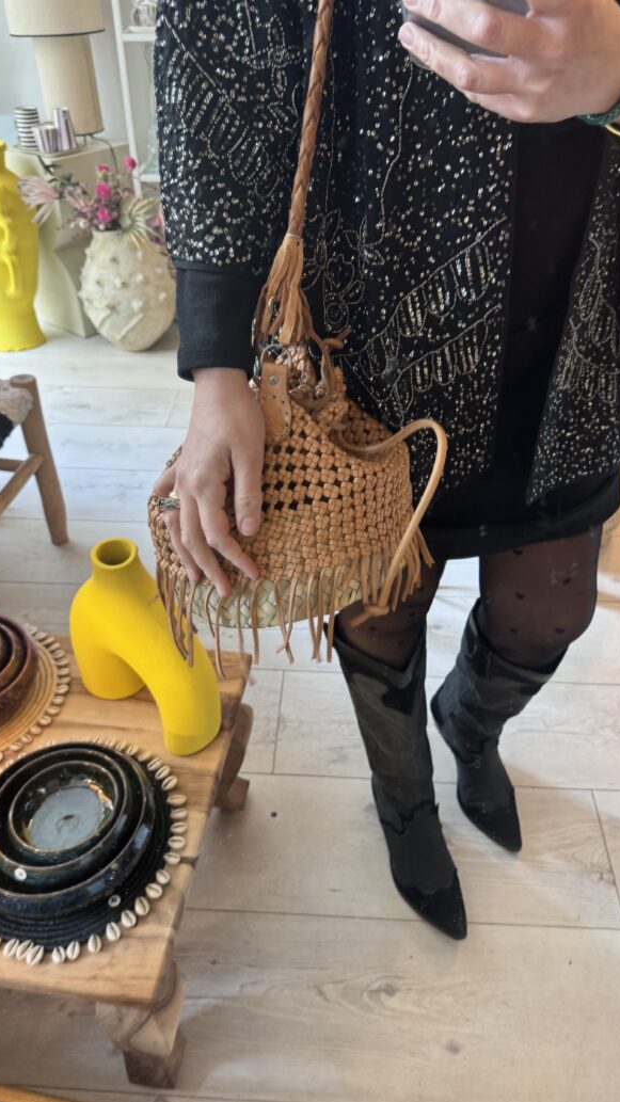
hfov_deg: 42.9
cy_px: 535
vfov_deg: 69.8
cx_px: 317
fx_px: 789
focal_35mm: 27
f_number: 1.78
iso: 160
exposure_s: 1/50
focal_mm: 6.86
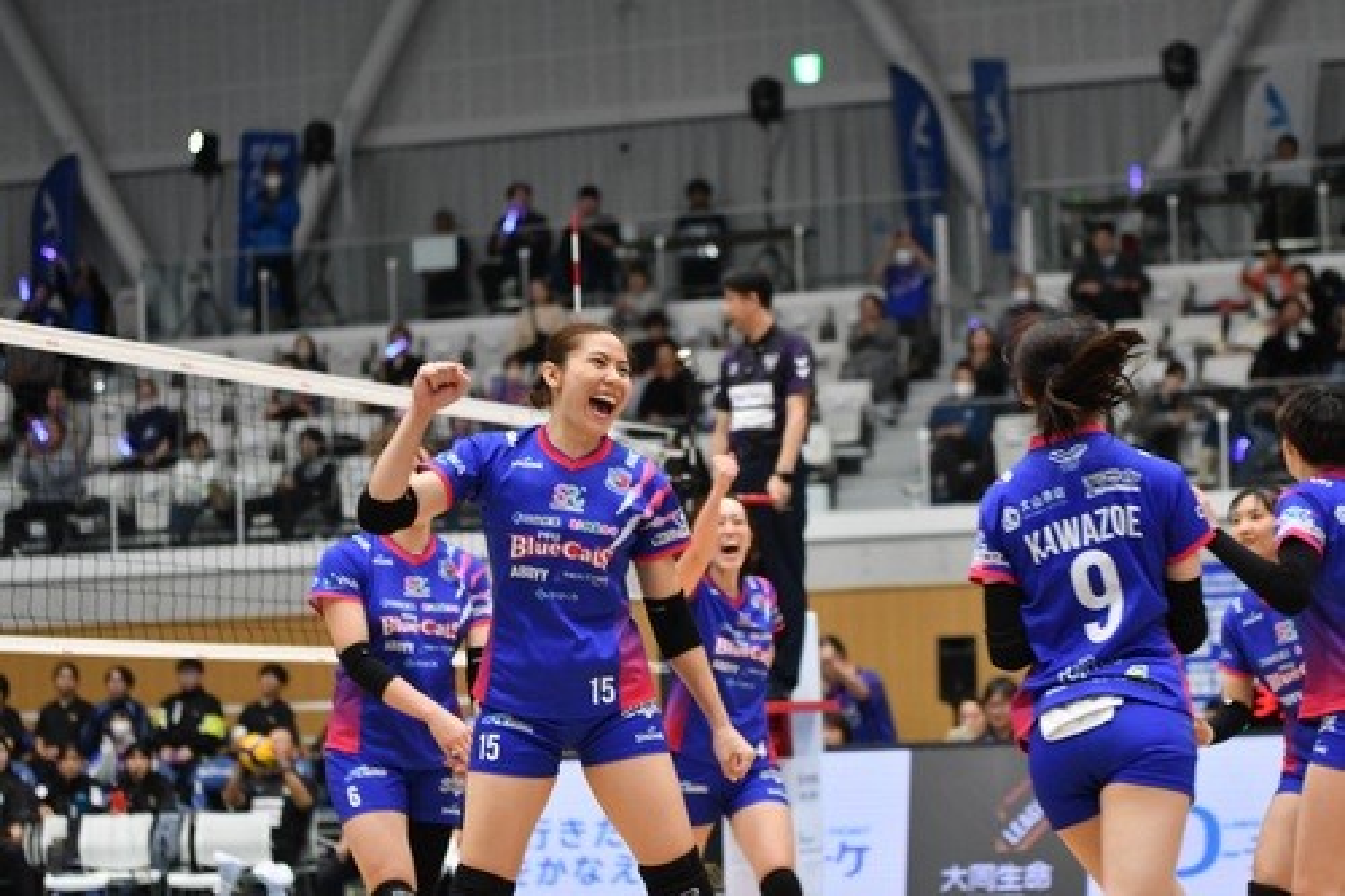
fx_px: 3921
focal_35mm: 105
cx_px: 672
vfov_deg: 13.0
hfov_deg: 19.5
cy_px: 448
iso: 1600
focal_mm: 70
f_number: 2.8
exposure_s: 1/400
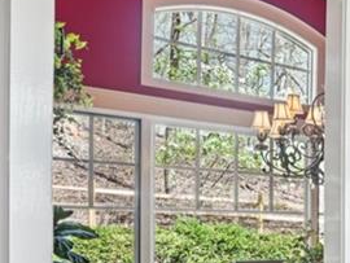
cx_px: 653
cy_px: 256
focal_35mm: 51
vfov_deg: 27.2
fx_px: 516
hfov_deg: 21.2
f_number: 8
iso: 320
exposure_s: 1/8
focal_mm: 14
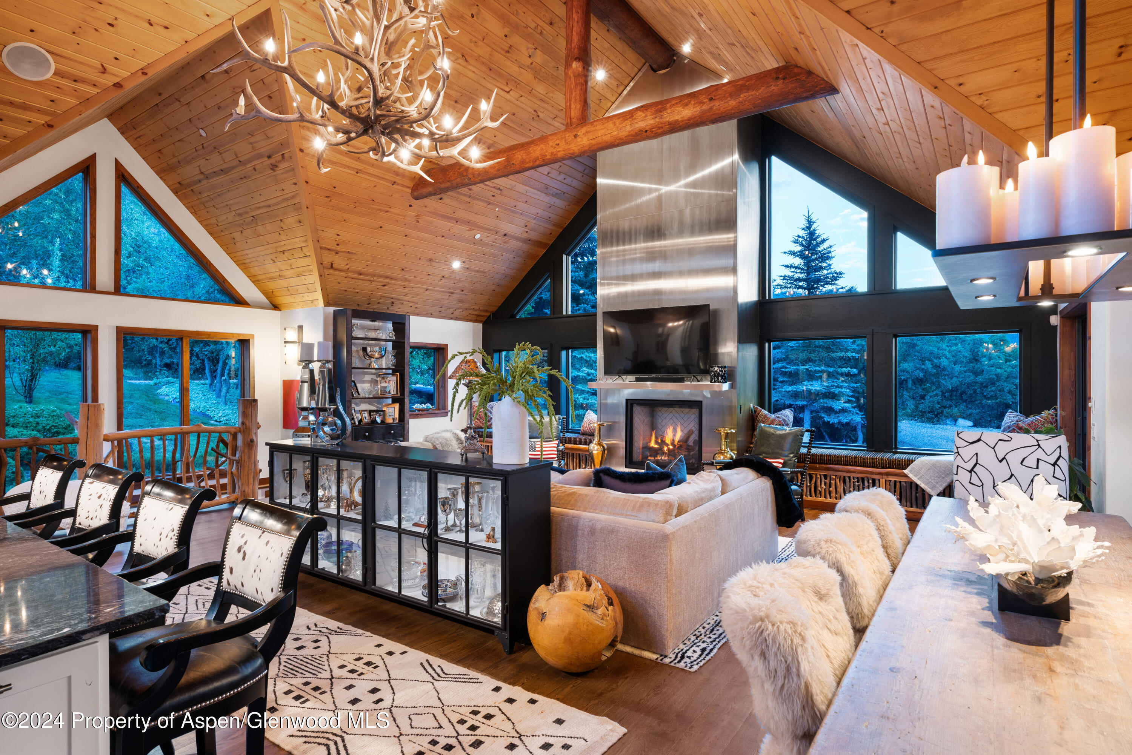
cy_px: 378
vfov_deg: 64.6
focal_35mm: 19
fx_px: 597
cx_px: 566
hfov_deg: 86.9
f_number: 7.1
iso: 500
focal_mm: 19
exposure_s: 6
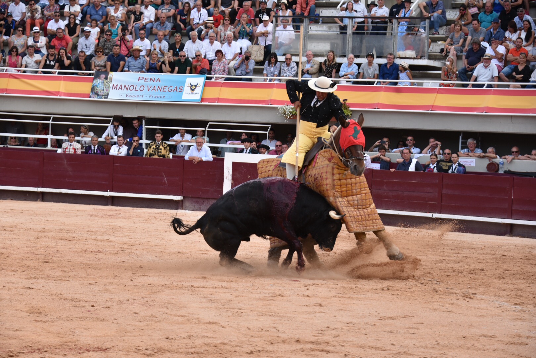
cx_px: 268
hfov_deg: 19.5
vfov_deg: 13.0
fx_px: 1563
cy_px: 179
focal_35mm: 105
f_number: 5.3
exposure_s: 1/1000
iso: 800
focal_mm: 105
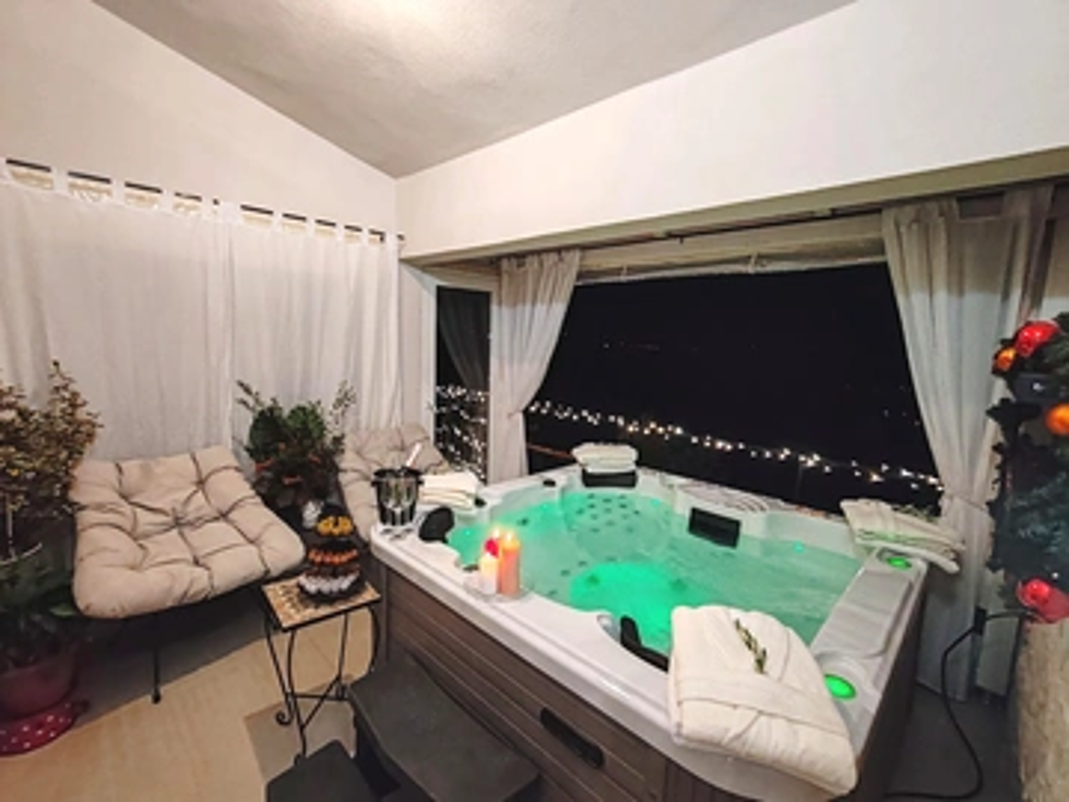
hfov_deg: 94.5
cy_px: 401
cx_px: 534
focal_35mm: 16
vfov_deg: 78.1
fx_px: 494
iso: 500
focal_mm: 1.96
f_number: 2.2
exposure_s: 1/25
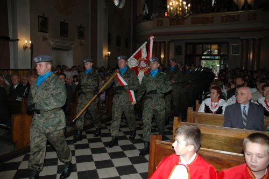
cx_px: 134
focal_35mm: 27
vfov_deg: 47.8
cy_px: 90
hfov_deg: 67.4
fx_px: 201
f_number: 4
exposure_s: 1/60
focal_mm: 18
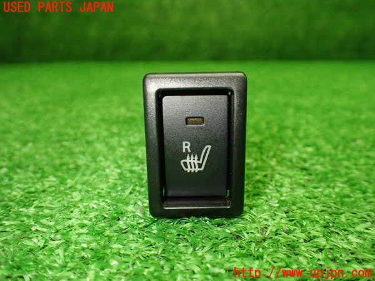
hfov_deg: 60.0
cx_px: 188
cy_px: 140
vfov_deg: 46.8
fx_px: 325
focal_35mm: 30
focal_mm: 5.4
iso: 500
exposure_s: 1/125
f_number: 2.3
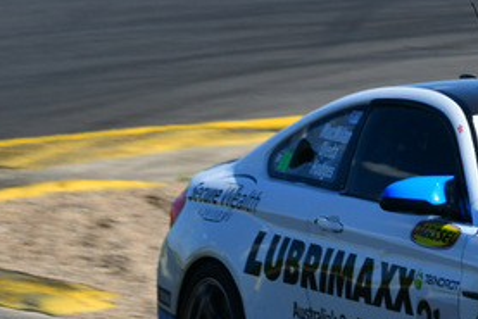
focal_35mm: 1475
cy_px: 152
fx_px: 19594
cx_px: 661
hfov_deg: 1.4
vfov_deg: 0.9
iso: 160
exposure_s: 1/250
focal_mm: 340
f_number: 11
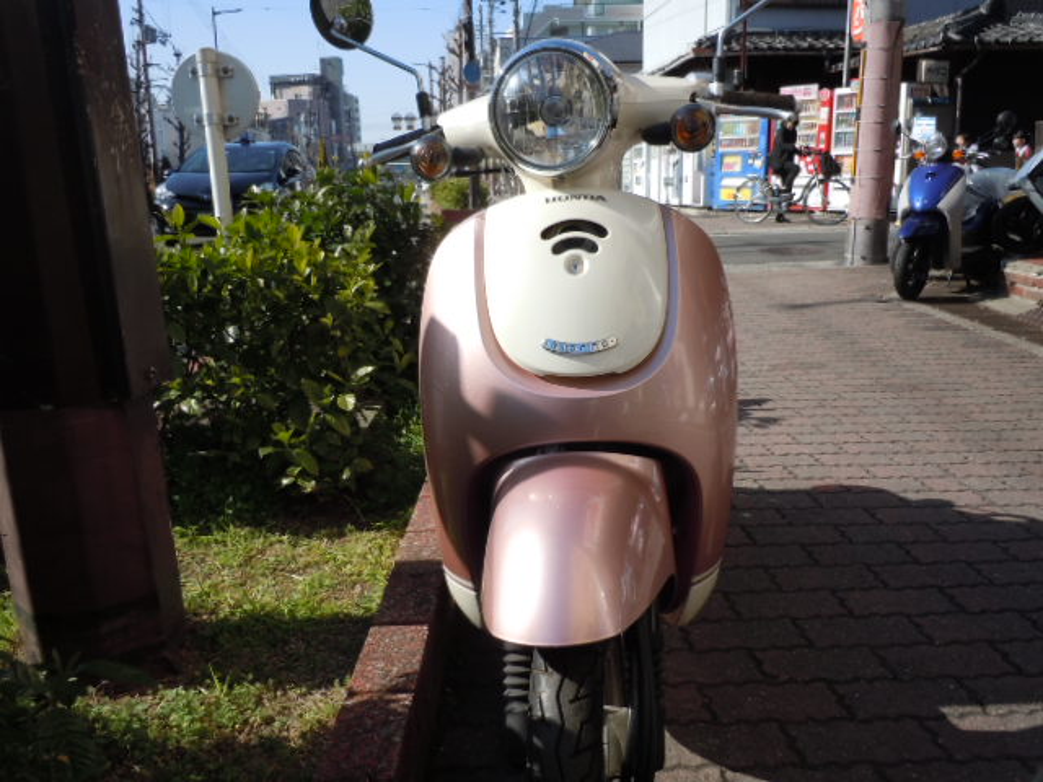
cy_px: 391
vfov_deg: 49.7
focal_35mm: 28
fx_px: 844
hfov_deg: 63.4
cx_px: 522
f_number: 3.7
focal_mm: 5
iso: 100
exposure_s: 1/640
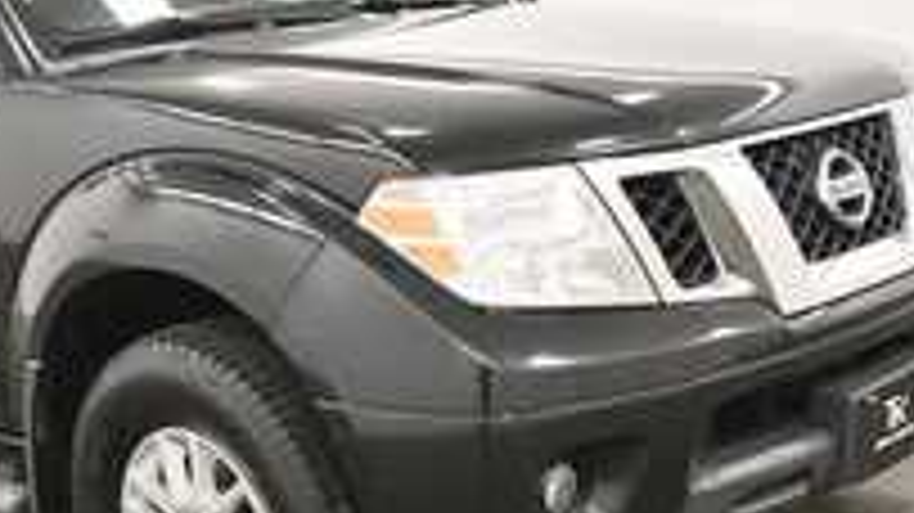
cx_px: 252
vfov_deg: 19.4
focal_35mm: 62
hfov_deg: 33.3
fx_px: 1502
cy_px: 268
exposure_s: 1/125
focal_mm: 20
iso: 1600
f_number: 5.6
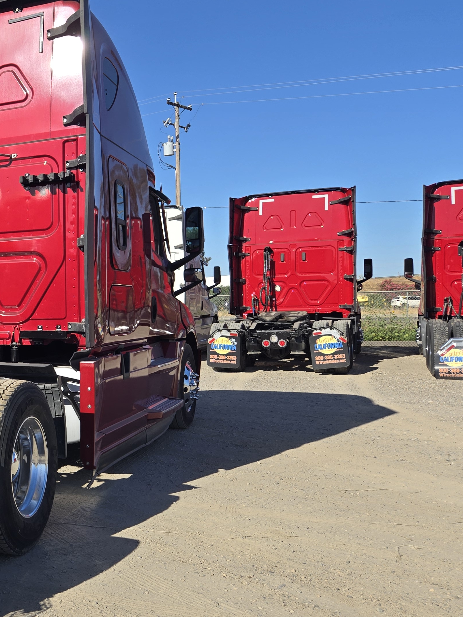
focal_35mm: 43
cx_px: -99
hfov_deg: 28.9
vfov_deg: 43.8
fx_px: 767
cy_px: 328
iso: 25
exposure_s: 1/1910
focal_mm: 5.4
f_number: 1.8
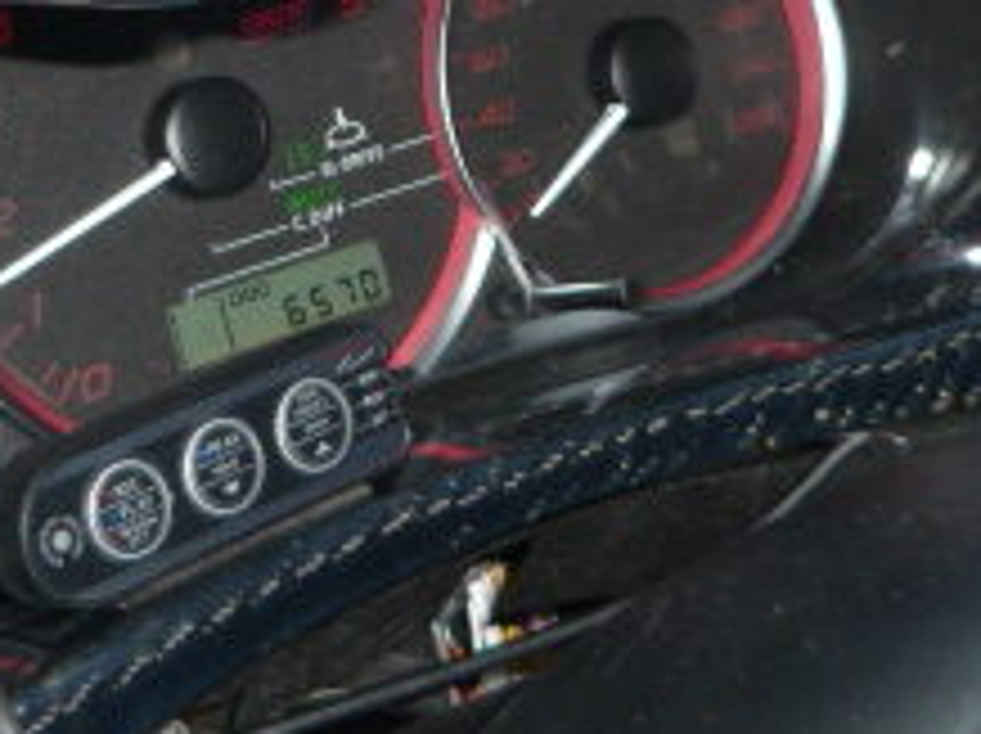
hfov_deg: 20.2
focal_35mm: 97
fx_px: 2746
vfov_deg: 15.0
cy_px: 72
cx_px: 414
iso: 100
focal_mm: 5.5
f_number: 2.8
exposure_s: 1/30
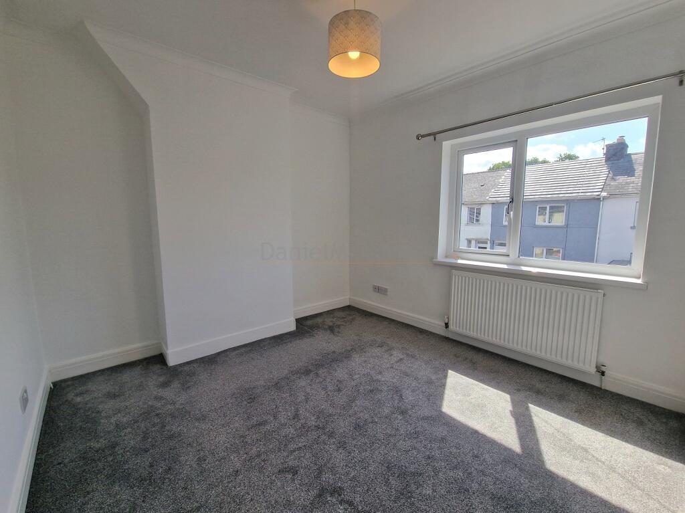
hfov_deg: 106.2
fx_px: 257
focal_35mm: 13
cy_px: 256
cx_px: 342
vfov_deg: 89.9
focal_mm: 2.2
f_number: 2.2
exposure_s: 1/769
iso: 50
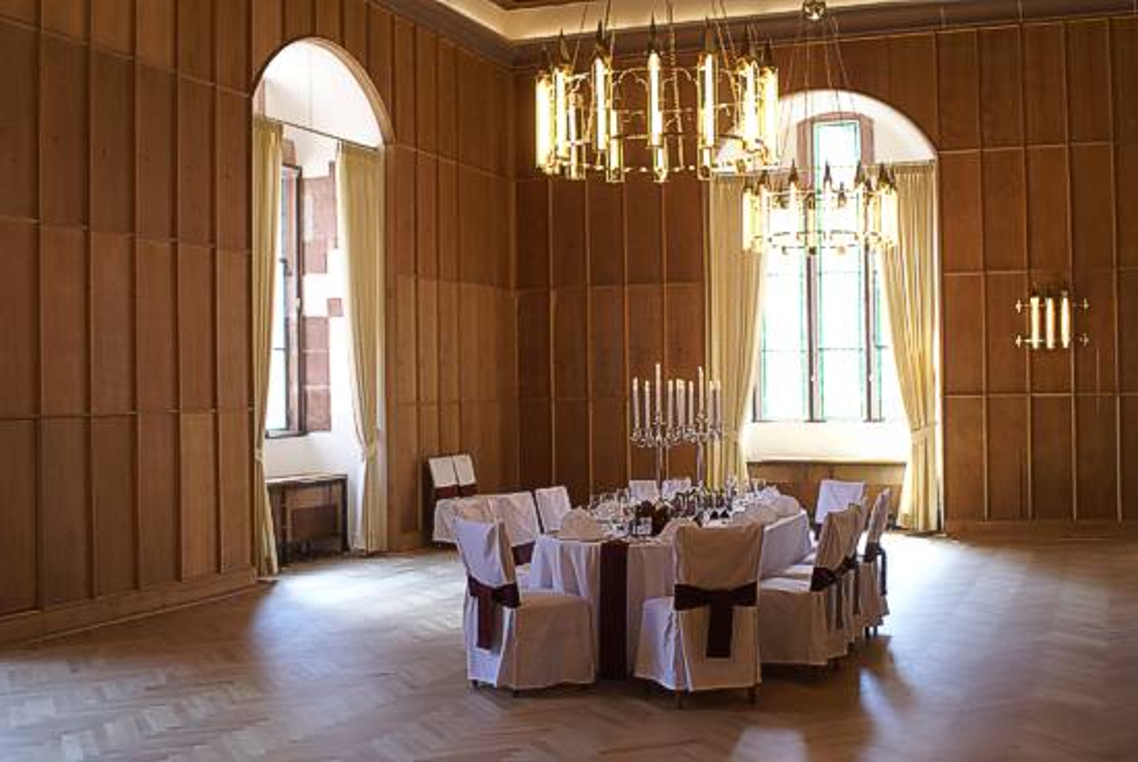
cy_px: 381
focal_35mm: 42
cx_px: 569
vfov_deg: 32.0
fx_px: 1329
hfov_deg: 46.4
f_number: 3.5
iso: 400
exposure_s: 1/60
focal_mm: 28
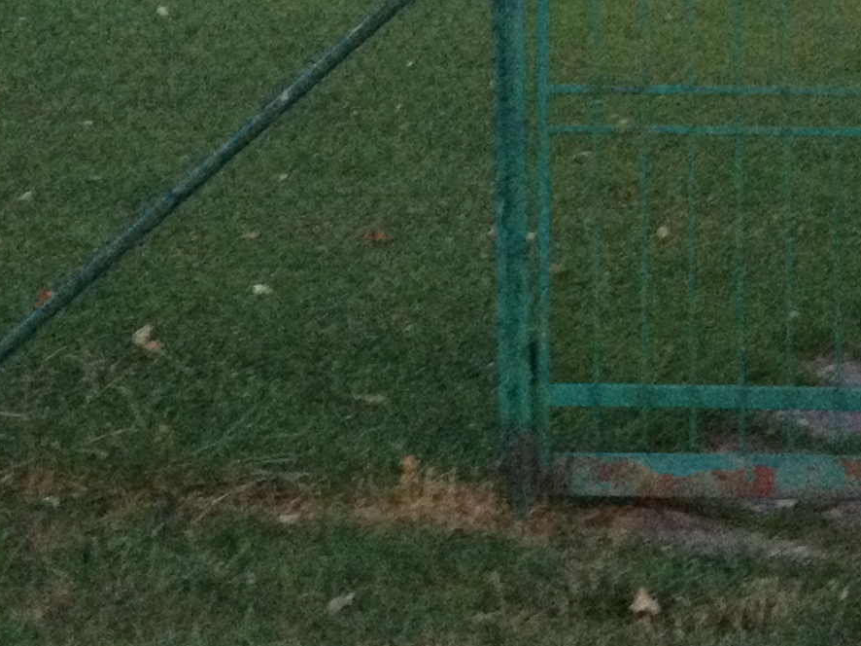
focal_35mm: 129
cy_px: -452
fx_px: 3208
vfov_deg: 10.9
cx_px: 502
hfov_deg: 15.3
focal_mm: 4.28
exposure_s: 1/15
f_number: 2.4
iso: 400
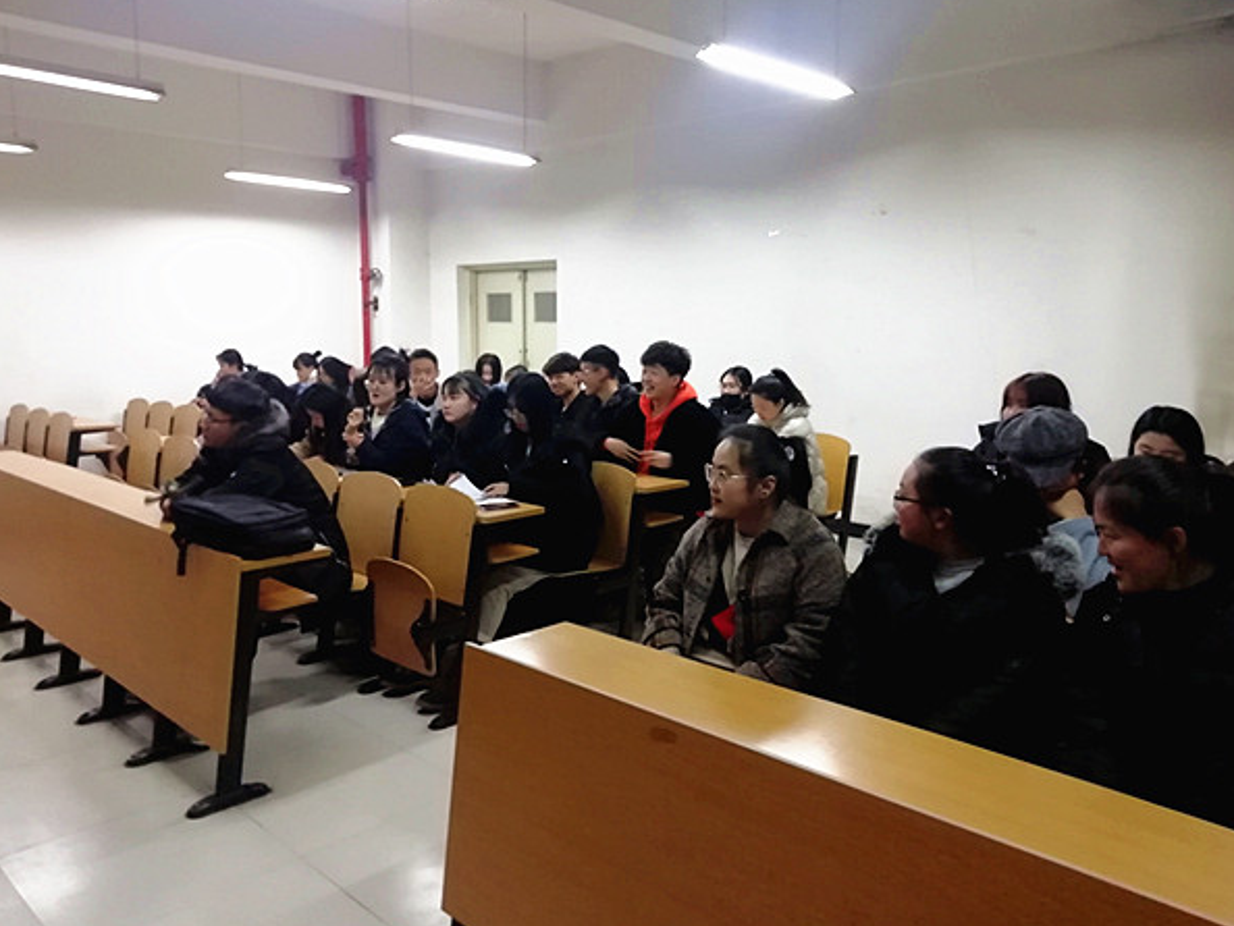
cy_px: 453
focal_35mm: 28
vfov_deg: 49.8
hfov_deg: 63.4
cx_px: 592
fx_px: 999
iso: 320
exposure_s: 1/33.3
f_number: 2.2
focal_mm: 3.21
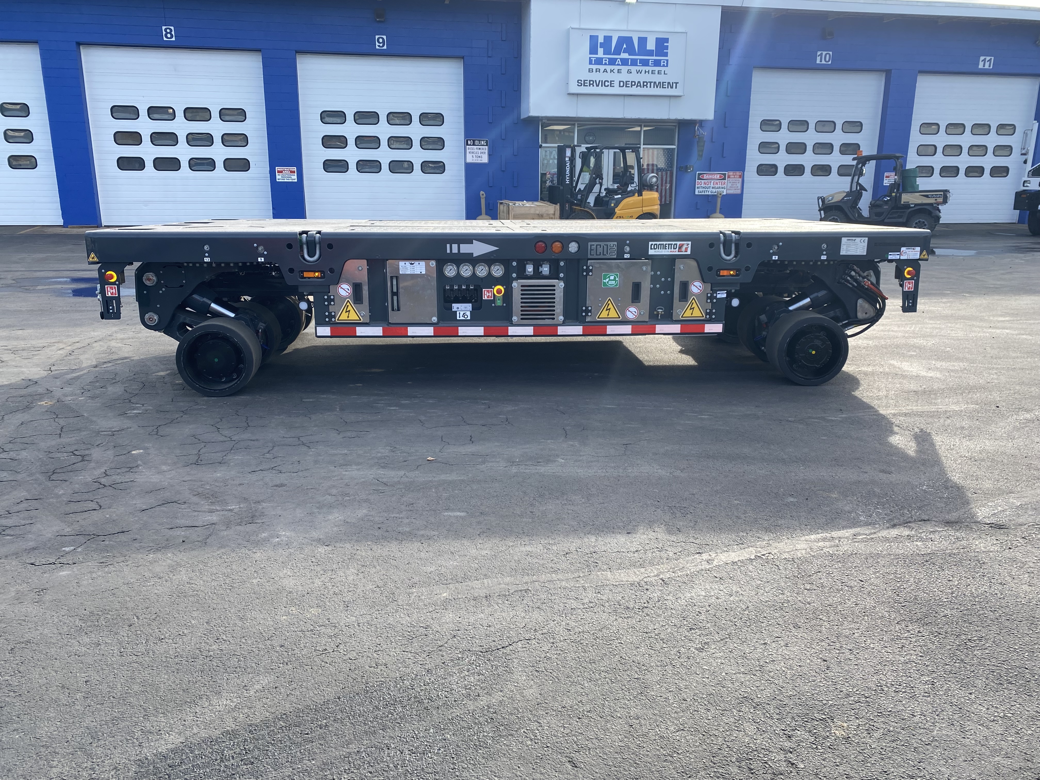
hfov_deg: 67.3
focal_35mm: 26
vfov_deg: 53.1
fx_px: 781
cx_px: 520
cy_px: 390
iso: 32
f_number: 1.8
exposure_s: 1/728
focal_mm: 4.25
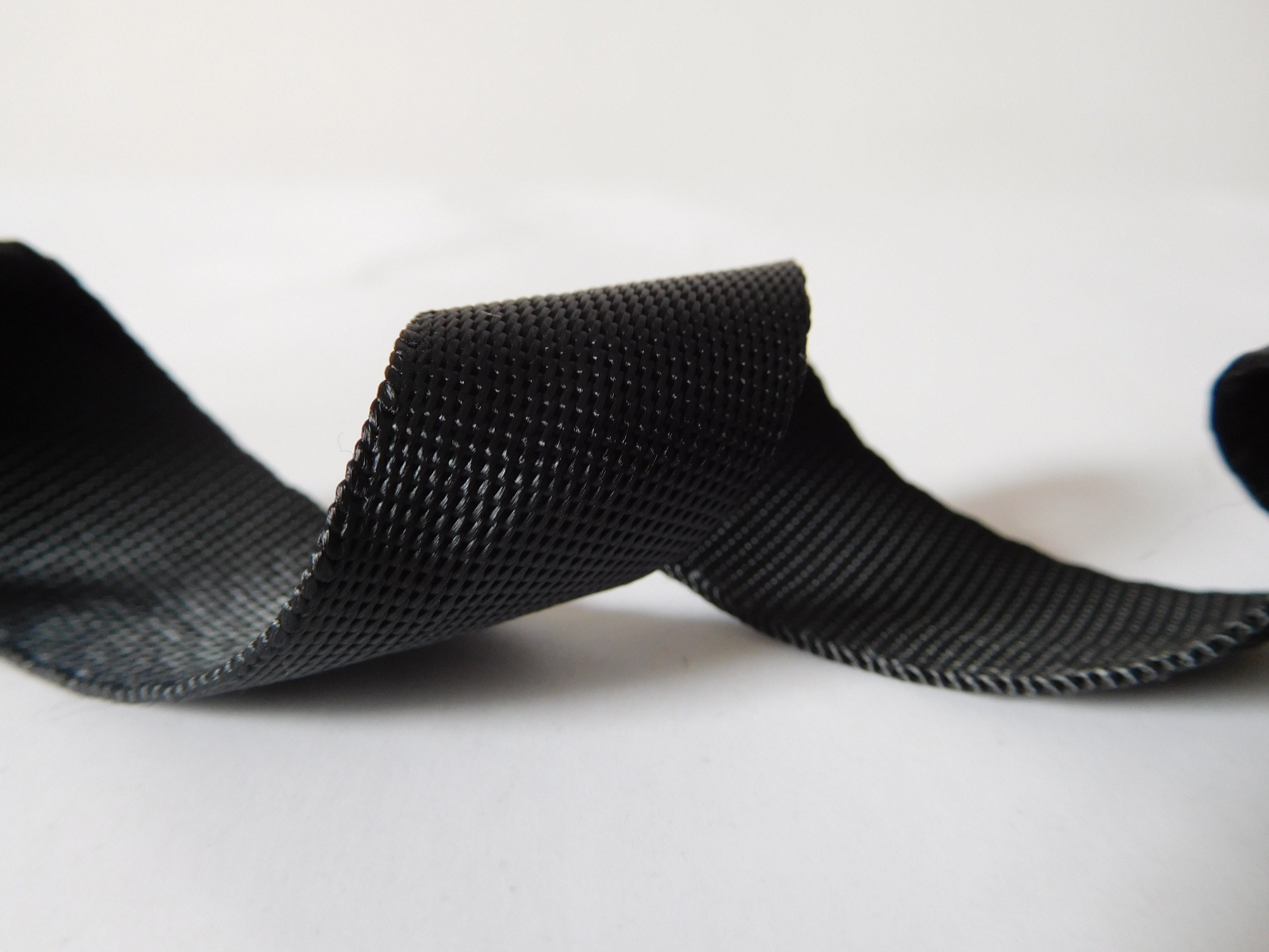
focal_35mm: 25
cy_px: 476
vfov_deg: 54.9
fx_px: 916
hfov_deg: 69.4
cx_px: 634
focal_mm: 4.5
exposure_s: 1/30
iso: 220
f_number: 3.4
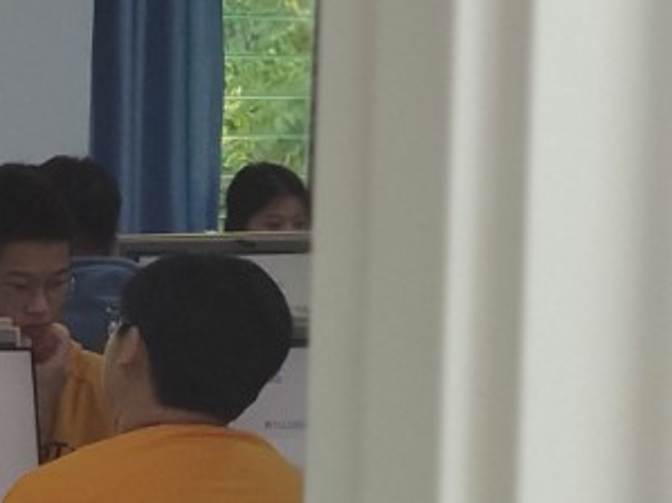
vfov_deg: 5.5
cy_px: 478
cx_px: -910
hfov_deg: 7.0
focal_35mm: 268
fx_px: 5201
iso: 50
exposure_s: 1/276
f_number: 2
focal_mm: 8.16
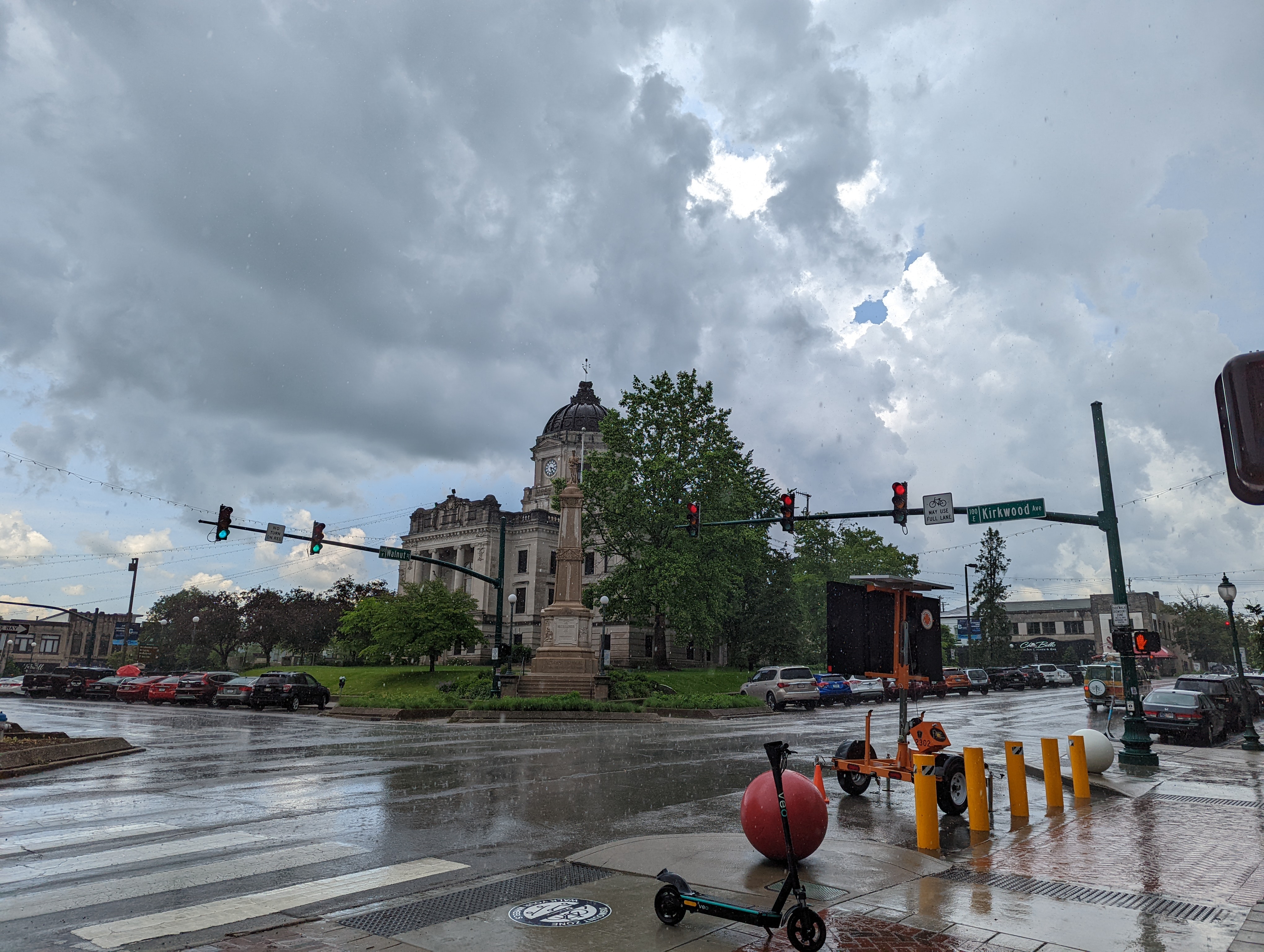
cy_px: 476
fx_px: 878
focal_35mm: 24
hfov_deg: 71.5
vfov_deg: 56.9
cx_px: 632
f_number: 1.85
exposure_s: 1/1490
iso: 37
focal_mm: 6.81
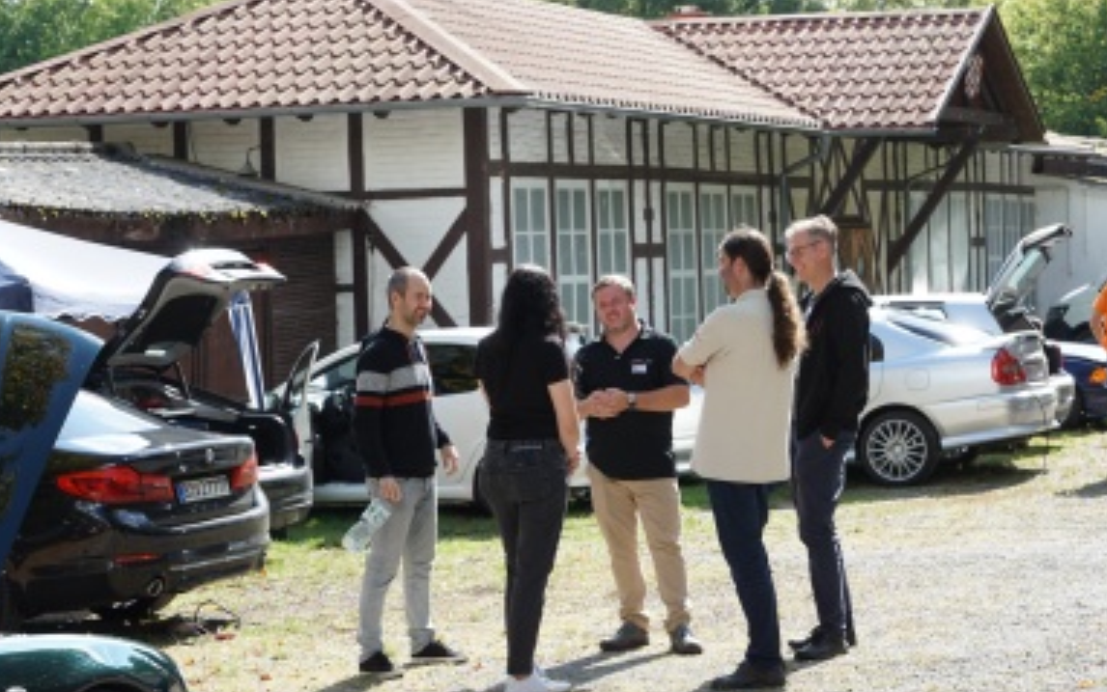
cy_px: 433
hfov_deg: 20.8
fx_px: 3018
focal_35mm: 100
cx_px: 643
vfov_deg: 13.1
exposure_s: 1/160
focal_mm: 50
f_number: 7.1
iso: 200
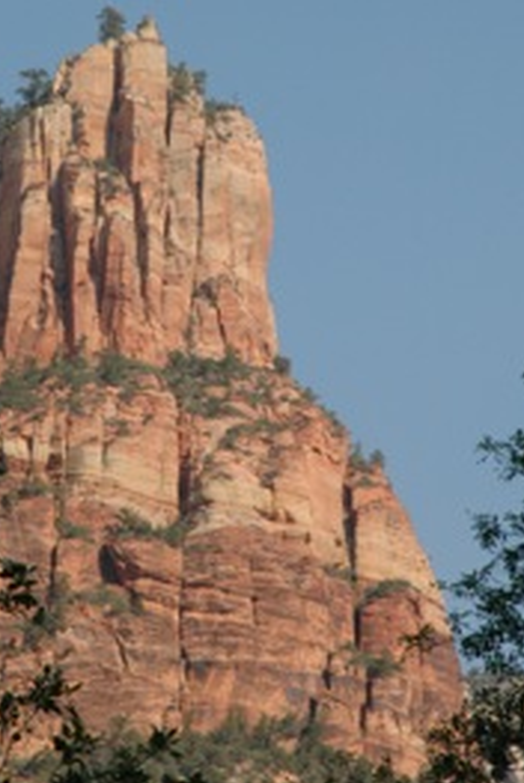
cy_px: 313
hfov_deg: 6.9
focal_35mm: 199
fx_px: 4333
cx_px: 113
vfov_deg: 10.3
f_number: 11
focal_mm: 70
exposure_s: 1/250
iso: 200
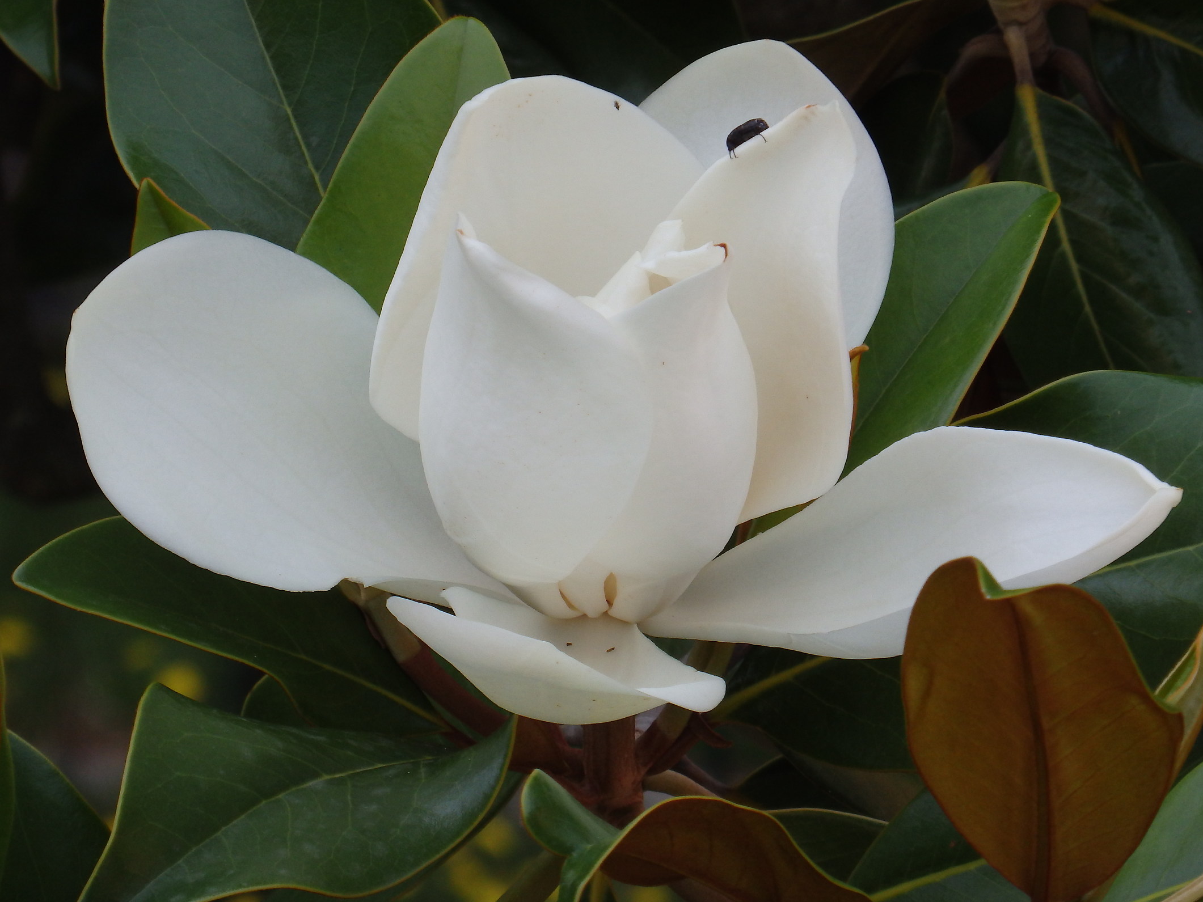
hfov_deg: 4.8
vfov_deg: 3.6
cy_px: 419
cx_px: 608
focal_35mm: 413
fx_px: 14354
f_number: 6.8
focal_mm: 65.2
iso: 200
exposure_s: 1/320
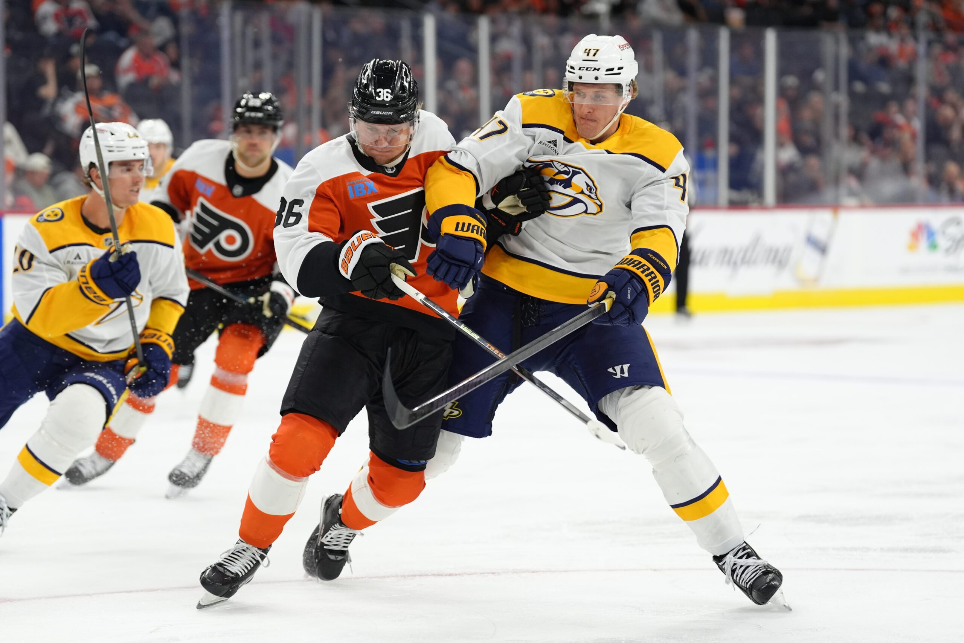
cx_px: 482
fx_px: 3347
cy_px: 322
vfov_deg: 11.0
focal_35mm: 125
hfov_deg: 16.4
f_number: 2.8
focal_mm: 125
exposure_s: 1/2000
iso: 2000
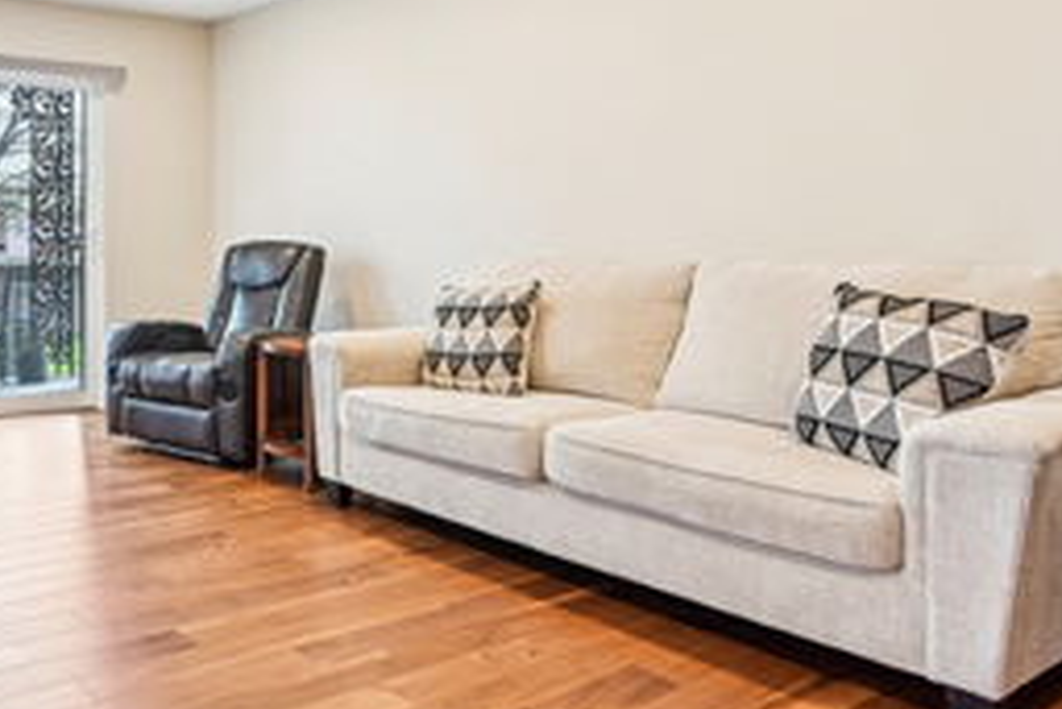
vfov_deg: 41.9
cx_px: 170
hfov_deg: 54.9
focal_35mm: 31
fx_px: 913
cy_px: 232
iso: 800
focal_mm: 16.5
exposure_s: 1/30
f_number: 8
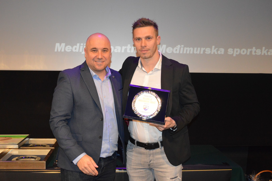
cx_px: 136
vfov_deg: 33.0
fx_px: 306
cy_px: 90
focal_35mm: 40
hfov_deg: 48.0
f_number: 7.1
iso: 3200
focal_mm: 27
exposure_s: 1/100
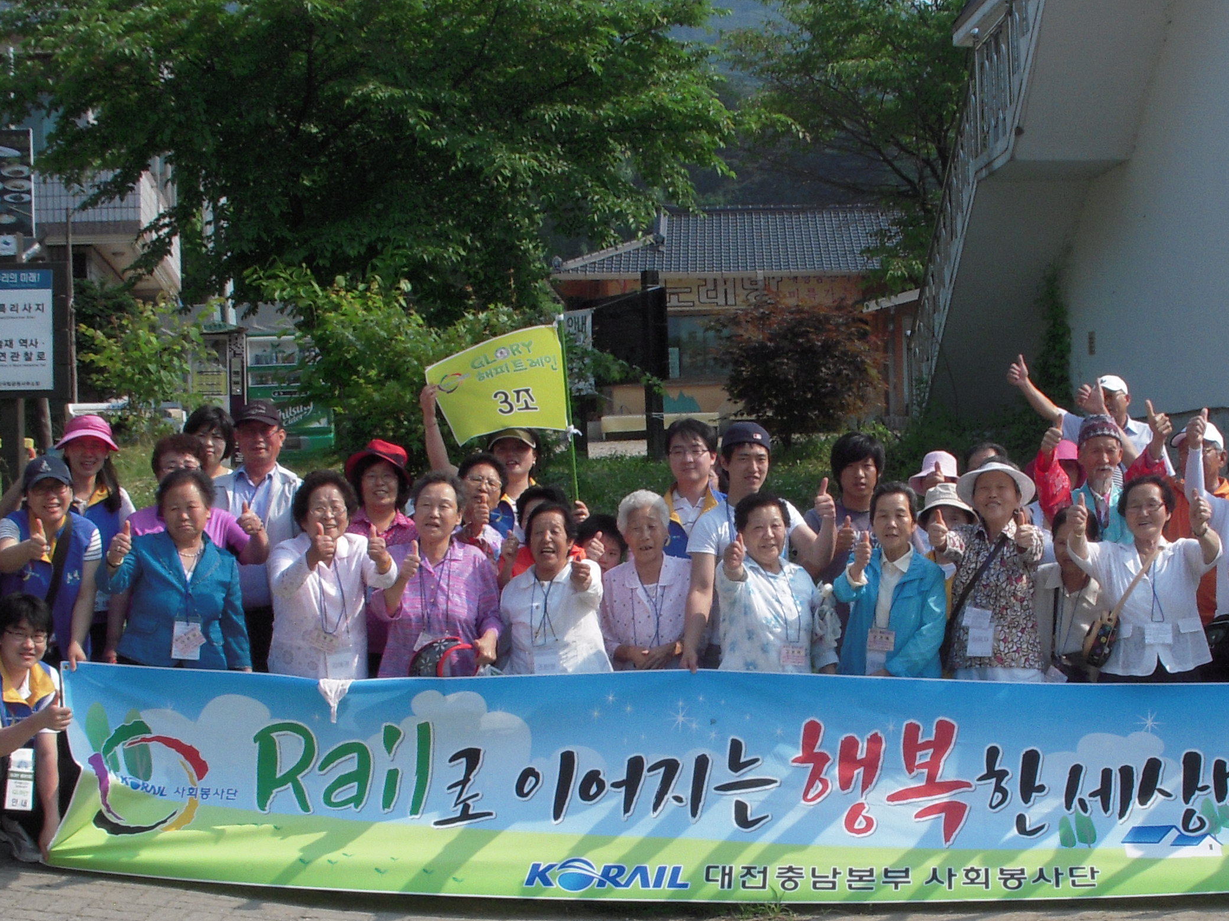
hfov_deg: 30.5
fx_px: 2236
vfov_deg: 23.1
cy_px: 687
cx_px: 807
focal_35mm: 63
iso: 100
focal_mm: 6.3
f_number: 6.6
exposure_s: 1/320
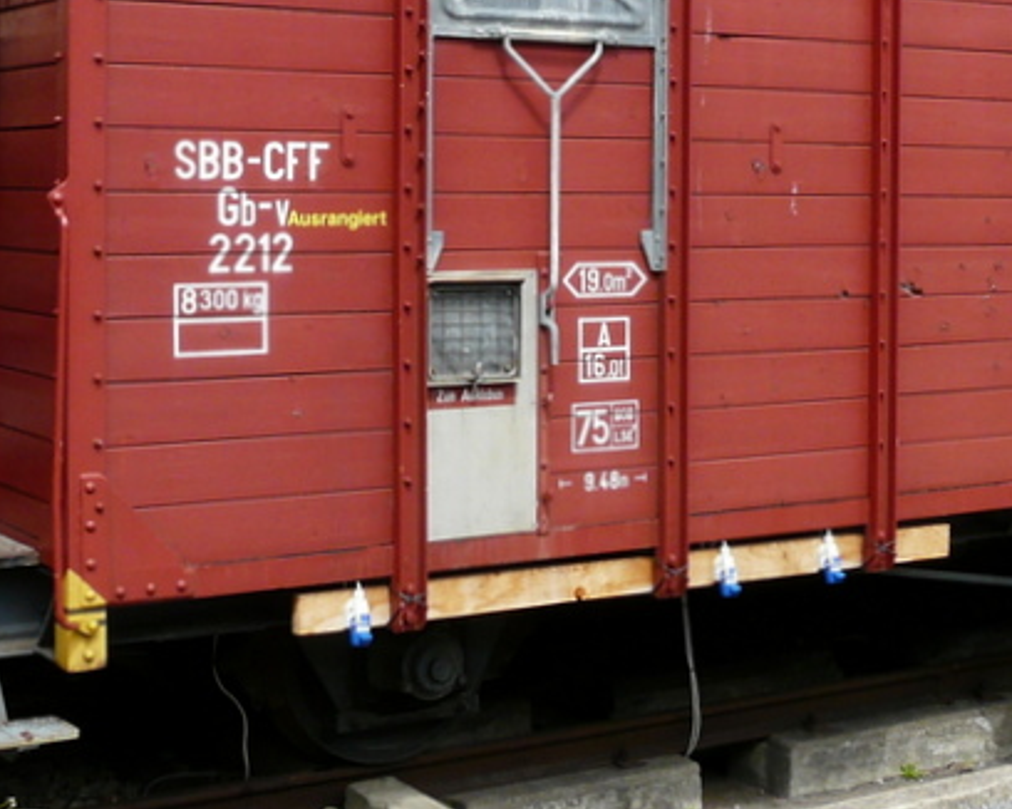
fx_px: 2006
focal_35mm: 67
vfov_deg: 22.6
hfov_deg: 27.9
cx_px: 754
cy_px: 238
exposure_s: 1/200
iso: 100
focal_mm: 4.6
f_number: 5.6
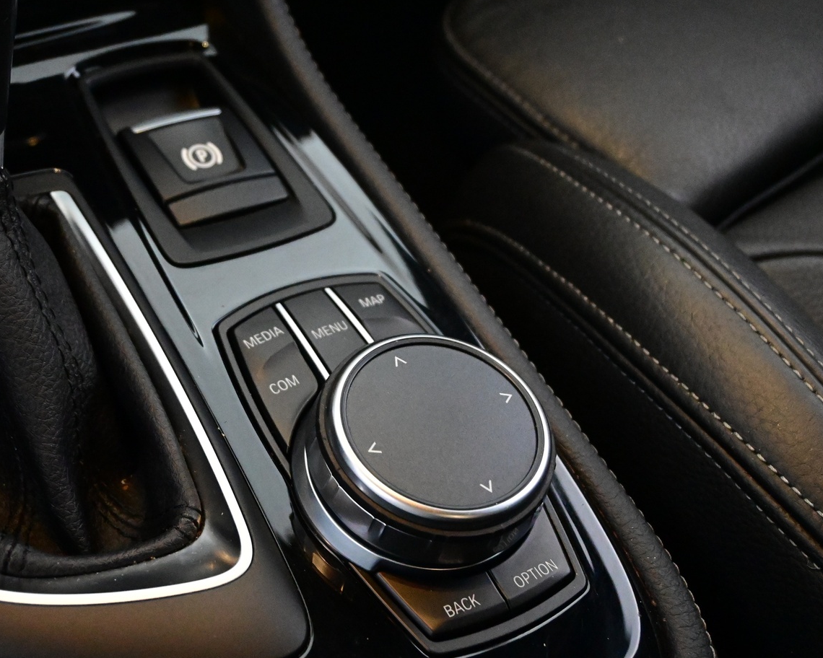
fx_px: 1364
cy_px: 339
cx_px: 317
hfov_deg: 33.4
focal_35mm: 56
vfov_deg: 27.1
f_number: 4.5
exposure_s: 1/50
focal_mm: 28
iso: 8000
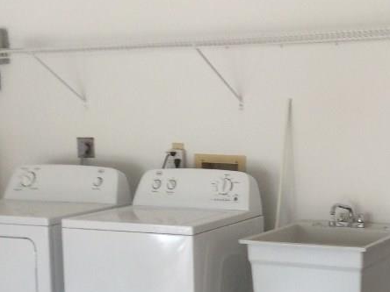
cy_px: 204
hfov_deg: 25.1
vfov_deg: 19.3
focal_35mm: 76
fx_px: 856
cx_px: 322
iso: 50
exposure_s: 1/24
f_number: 2.4
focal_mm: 3.3
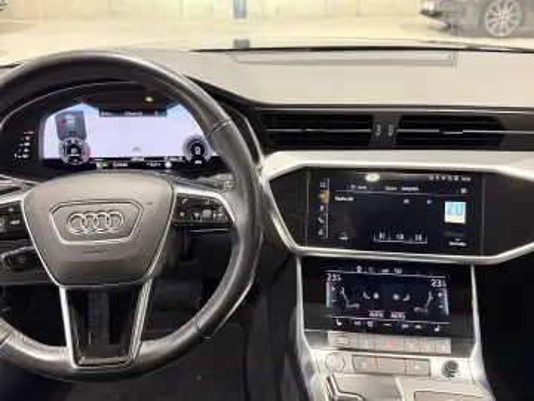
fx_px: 370
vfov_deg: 56.8
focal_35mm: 24
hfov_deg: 71.6
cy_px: 200
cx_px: 267
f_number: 1.78
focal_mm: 6.76
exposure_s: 1/50
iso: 400
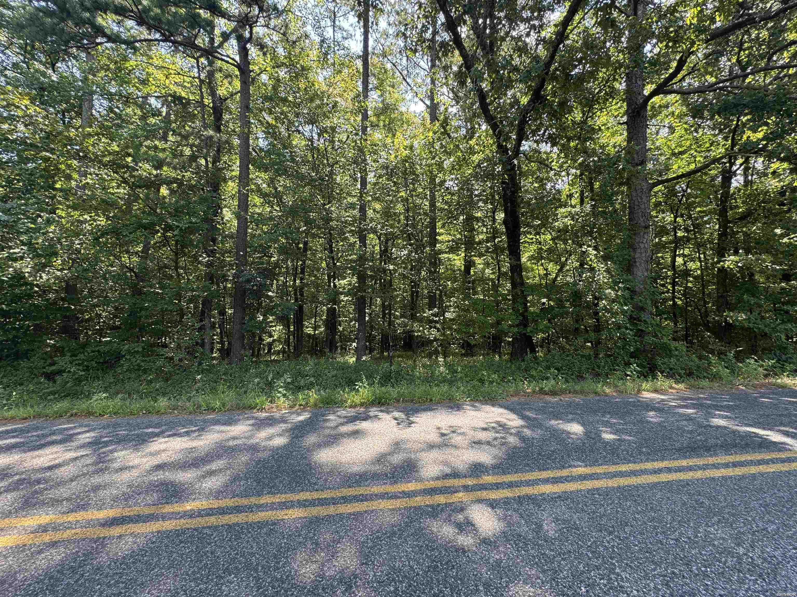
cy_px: 298
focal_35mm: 14
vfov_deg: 85.7
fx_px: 322
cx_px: 398
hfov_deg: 102.1
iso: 50
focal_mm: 2.22
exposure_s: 1/99
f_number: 2.2
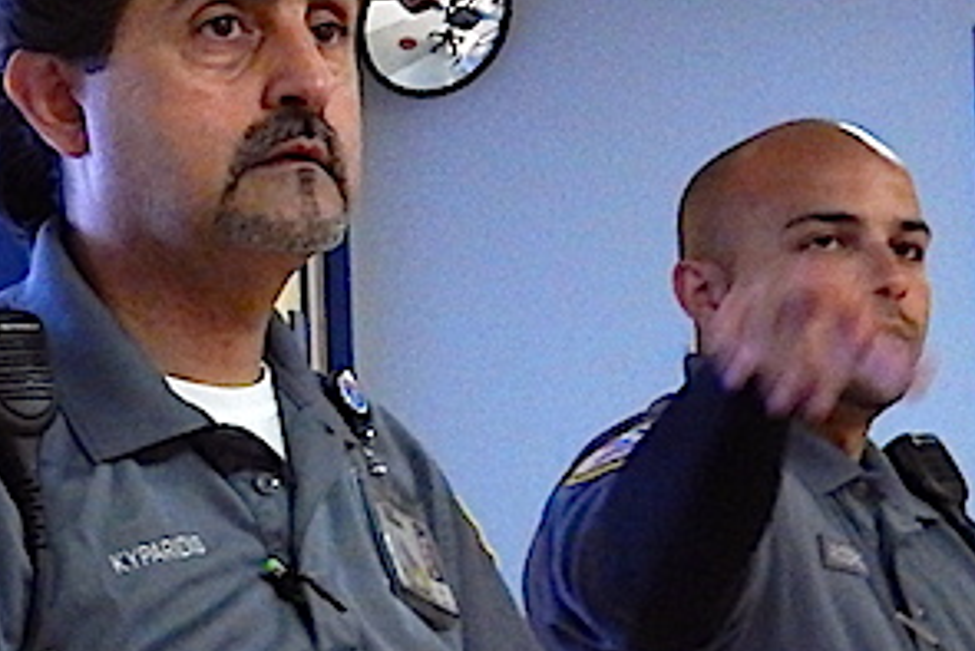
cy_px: 297
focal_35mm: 131
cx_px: -701
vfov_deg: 10.5
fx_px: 3549
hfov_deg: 14.1
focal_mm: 5.6
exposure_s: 1/25
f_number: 3.2
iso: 400
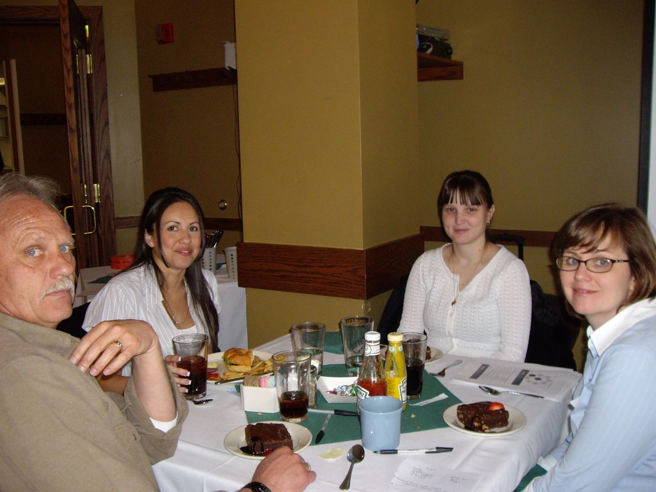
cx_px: 328
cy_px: 246
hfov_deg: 49.0
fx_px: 720
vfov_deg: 37.7
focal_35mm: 38
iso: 200
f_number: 2.7
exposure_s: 1/40
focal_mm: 6.2
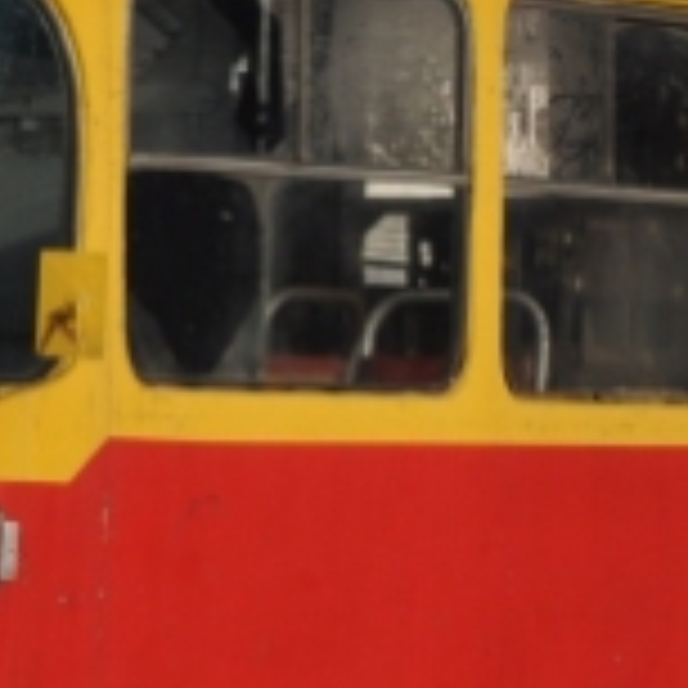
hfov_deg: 3.5
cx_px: 778
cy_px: 29
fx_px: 11108
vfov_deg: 3.5
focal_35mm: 494
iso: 200
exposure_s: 1/250
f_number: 8
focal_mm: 58
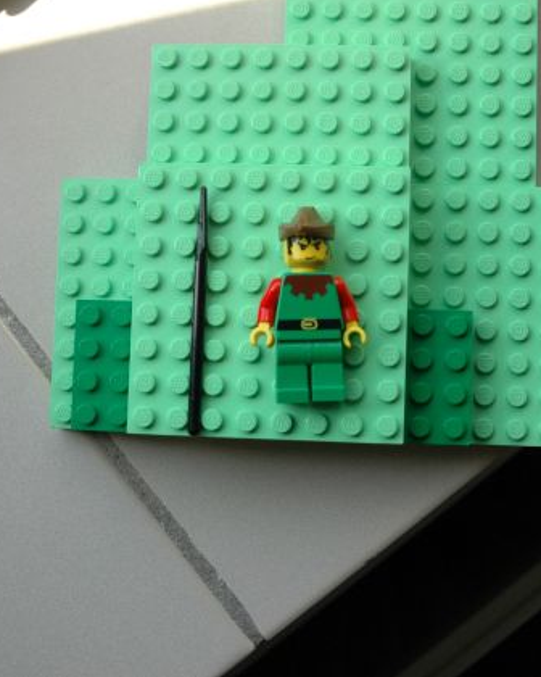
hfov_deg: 25.4
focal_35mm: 60
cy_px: 335
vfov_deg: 31.5
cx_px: 235
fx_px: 1201
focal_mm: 28
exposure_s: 1/250
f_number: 8
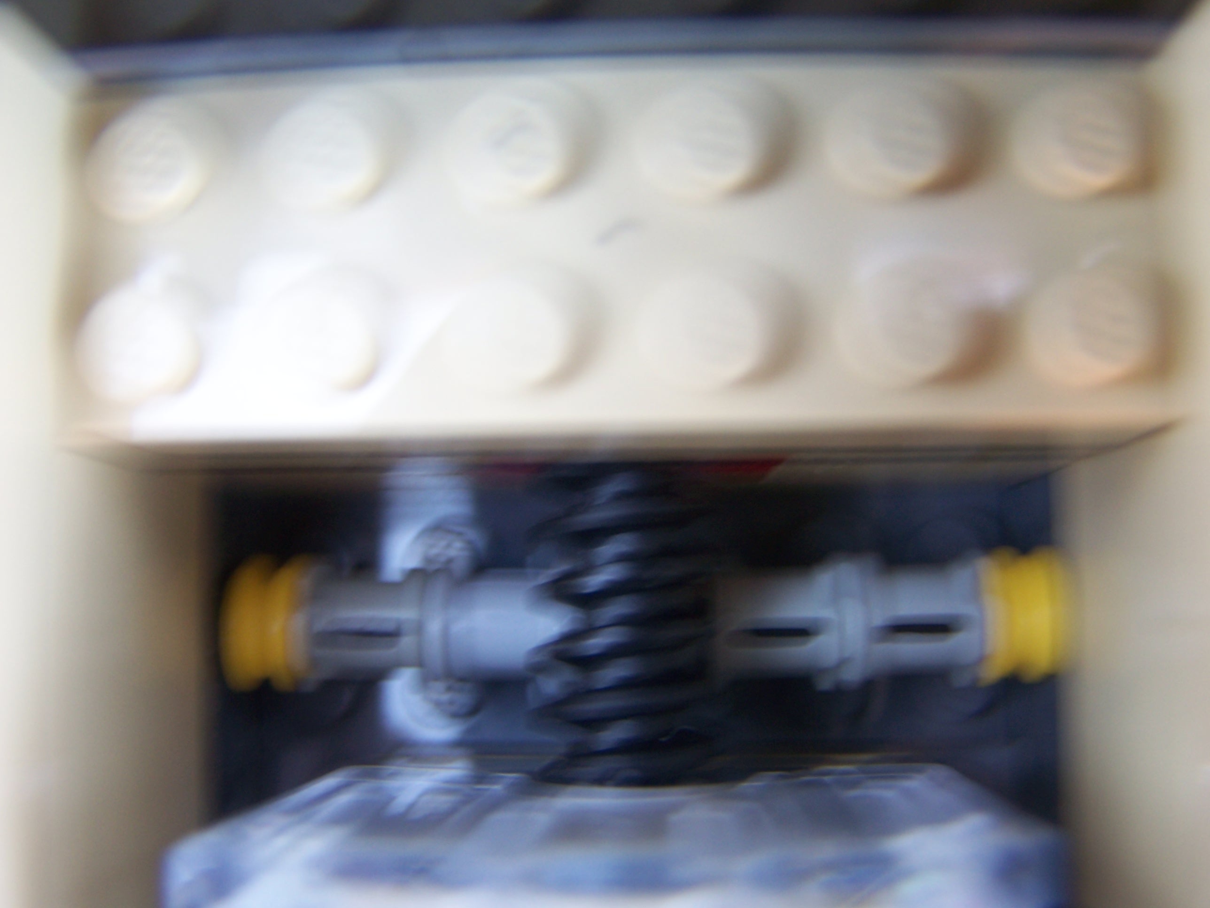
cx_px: 605
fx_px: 1328
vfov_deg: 37.7
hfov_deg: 49.0
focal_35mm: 38
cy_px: 454
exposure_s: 1/13
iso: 80
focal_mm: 6.3
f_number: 2.8
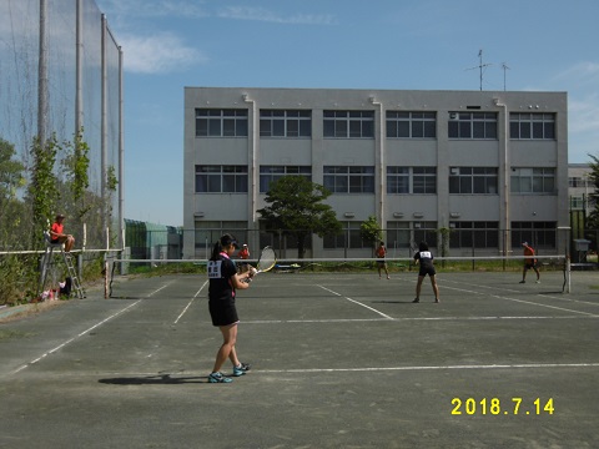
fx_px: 744
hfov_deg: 43.9
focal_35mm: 43
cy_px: 224
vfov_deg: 33.6
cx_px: 300
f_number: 3.8
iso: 100
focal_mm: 7.7
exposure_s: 1/160
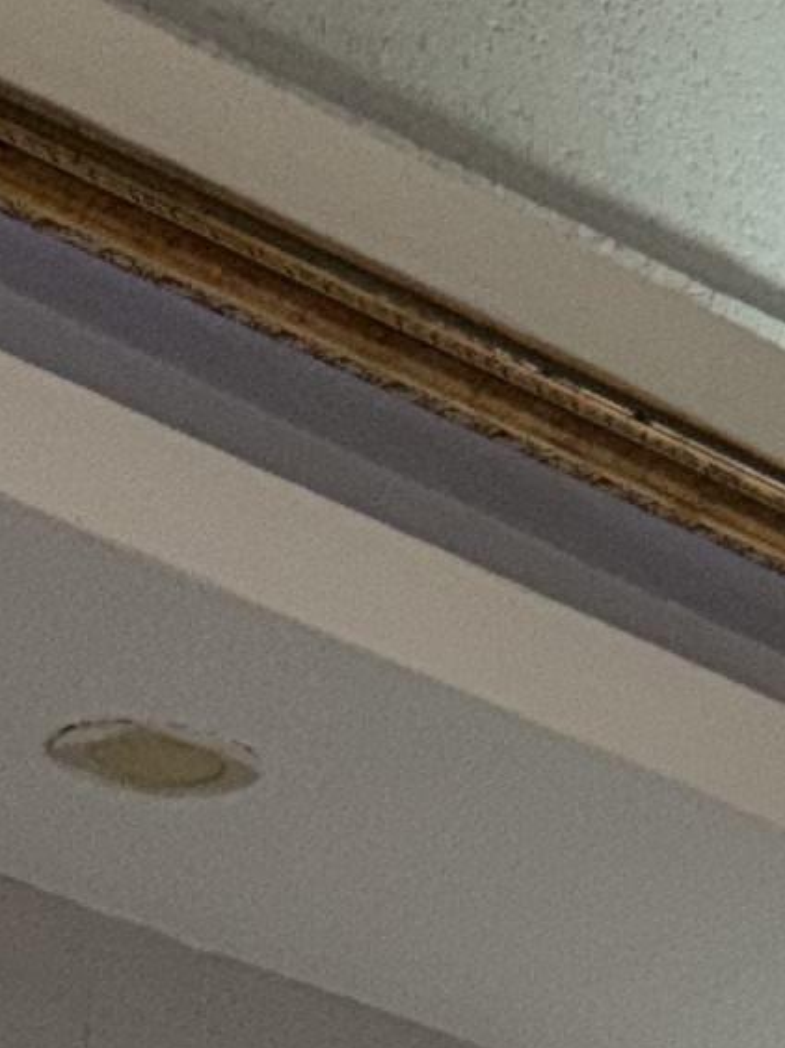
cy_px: 2738
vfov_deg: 9.8
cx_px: 2111
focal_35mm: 172
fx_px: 5203
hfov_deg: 7.8
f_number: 1.78
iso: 100
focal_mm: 6.76
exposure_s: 1/17
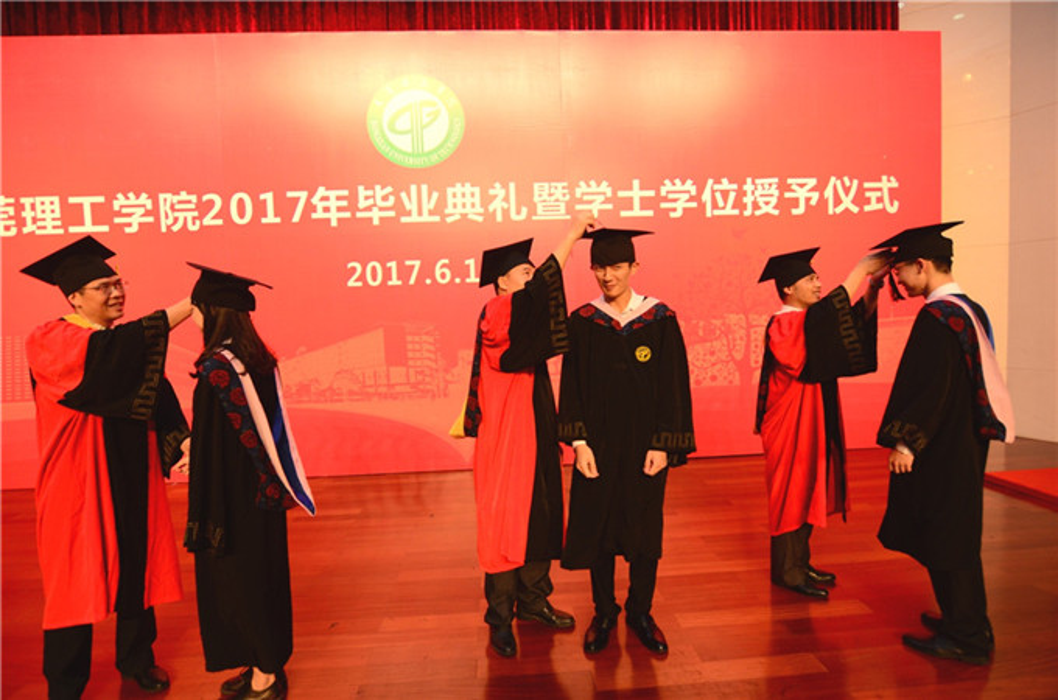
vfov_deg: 67.1
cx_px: 529
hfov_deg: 90.1
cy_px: 350
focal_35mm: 18
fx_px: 528
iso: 400
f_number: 5.6
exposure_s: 1/125
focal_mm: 12
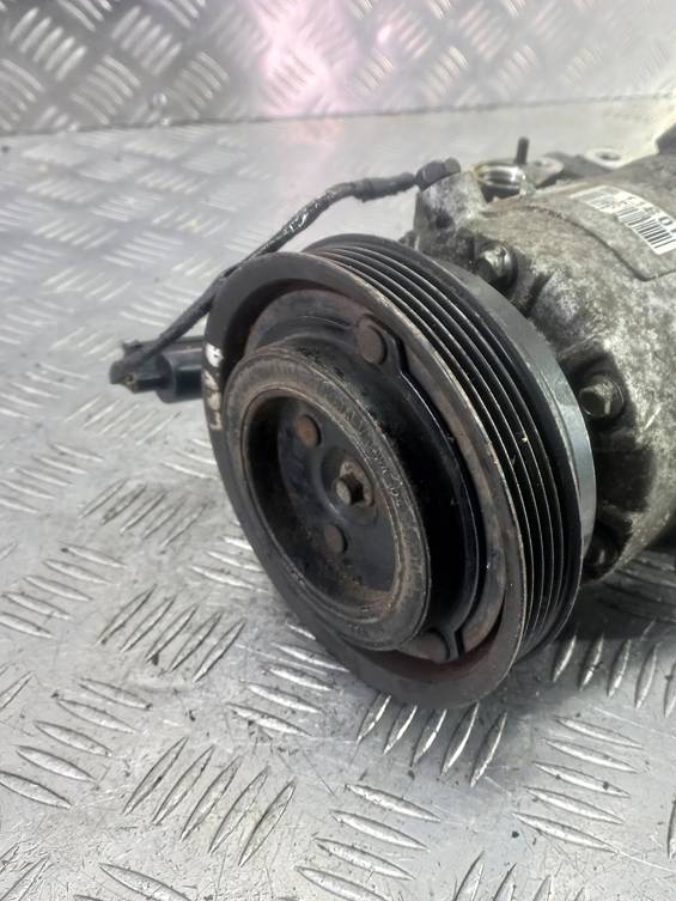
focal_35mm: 34
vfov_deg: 54.0
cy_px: 450
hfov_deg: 41.4
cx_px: 440
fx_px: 885
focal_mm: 4.6
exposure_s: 1/50
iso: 125
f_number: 1.8
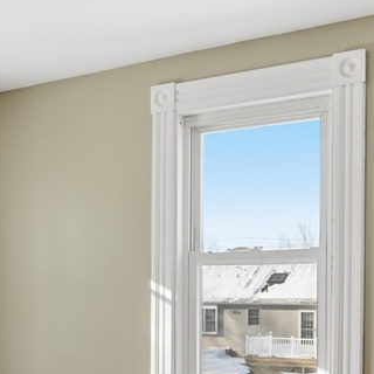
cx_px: 179
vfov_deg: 33.7
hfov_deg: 34.7
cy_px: 300
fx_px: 599
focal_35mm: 49
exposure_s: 1/2500
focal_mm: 18
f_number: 9
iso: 400
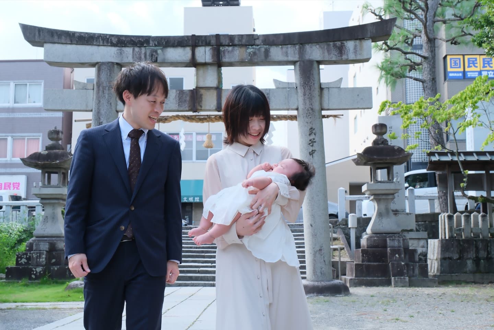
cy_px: 165
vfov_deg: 30.5
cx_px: 247
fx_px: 604
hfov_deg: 44.5
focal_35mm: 44
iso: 800
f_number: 7.1
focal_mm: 29.2
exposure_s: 1/250
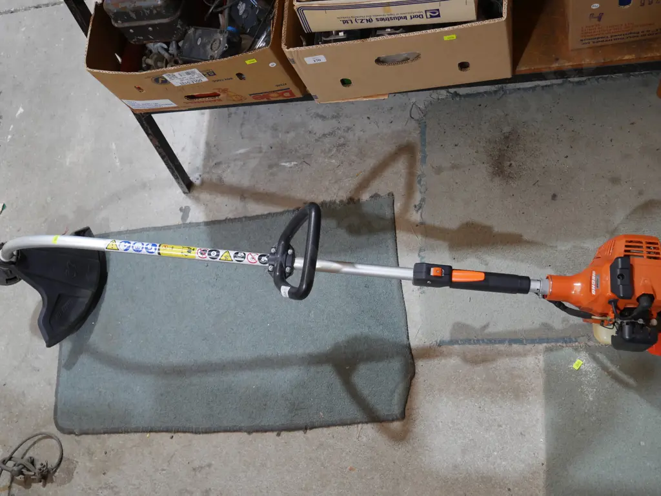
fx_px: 726
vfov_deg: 37.8
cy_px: 248
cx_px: 330
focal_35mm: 38
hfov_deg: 49.0
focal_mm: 19
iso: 500
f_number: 4.5
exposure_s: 1/60
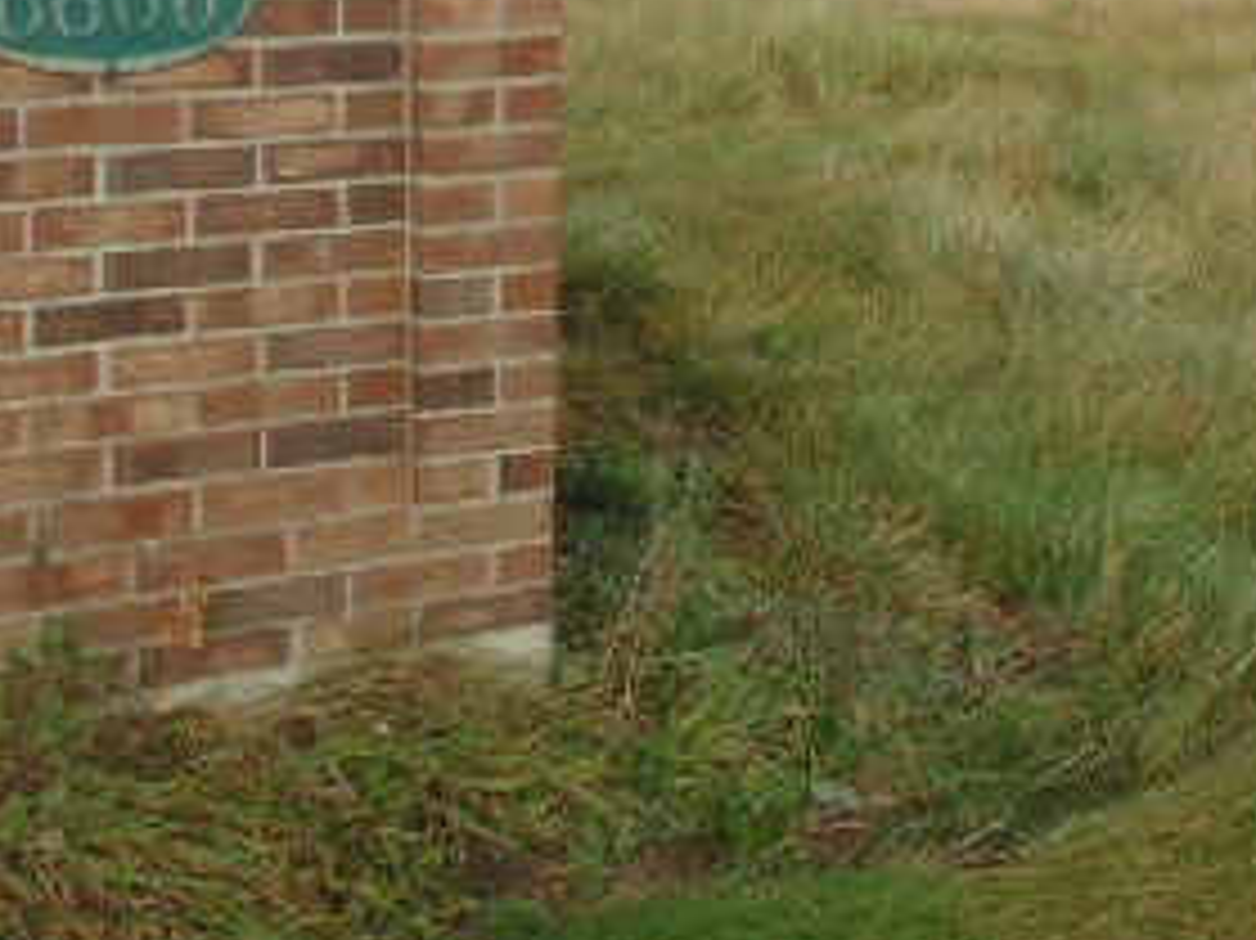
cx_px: 819
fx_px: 2249
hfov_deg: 31.0
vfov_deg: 22.4
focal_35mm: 62
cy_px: -72
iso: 80
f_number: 3.2
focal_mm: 4.8
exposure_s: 1/500
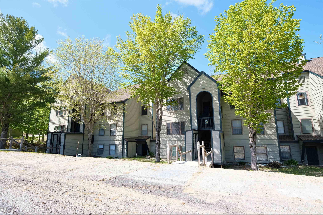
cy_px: 108
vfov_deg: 67.4
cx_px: 162
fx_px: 161
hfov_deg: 90.0
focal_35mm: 18
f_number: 5.6
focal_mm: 12
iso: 320
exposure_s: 1/350
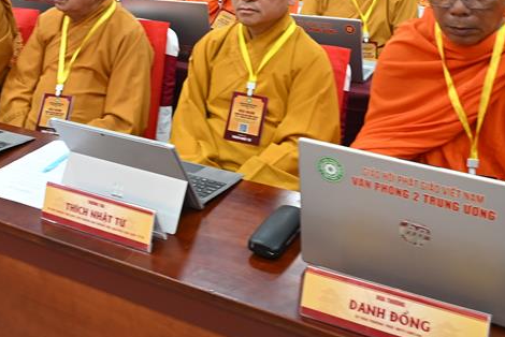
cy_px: 39
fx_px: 660
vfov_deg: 27.7
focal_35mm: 47
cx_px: 179
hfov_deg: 41.5
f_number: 9
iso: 1600
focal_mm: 24
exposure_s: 1/13
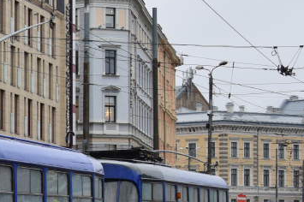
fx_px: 1299
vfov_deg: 8.9
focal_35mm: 154
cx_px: -132
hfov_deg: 12.8
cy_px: 162
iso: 200
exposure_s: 1/30
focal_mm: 28
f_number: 6.3
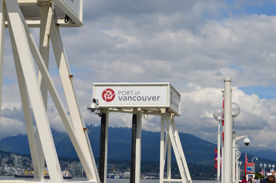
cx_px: 138
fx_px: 631
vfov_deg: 16.5
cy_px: 92
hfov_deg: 24.7
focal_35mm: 82
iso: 100
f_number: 13
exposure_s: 1/250
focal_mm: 55
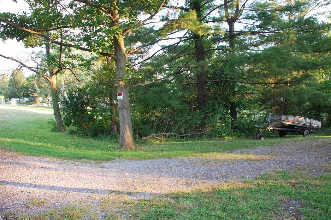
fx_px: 285
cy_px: 110
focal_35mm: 31
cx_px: 168
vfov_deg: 42.3
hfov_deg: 60.3
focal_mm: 20
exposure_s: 1/50
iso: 200
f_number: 3.8
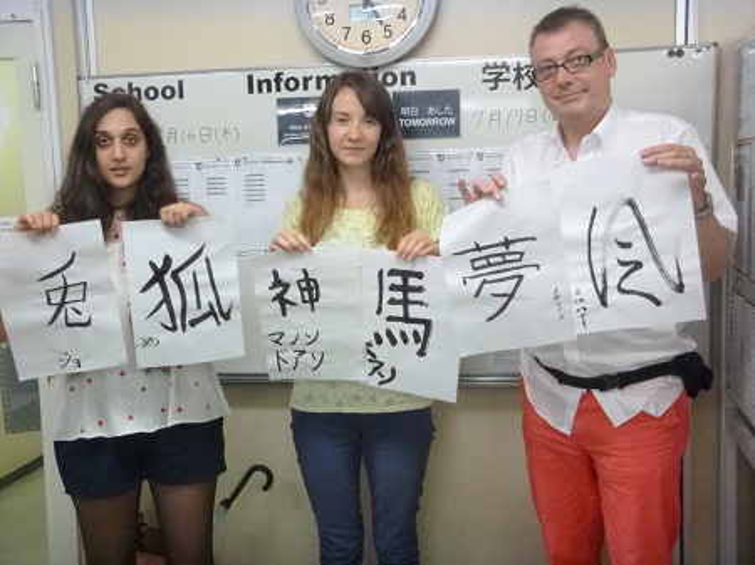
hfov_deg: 43.0
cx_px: 378
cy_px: 282
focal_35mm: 44
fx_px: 959
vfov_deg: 32.8
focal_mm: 7.9
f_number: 4.7
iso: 800
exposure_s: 1/50
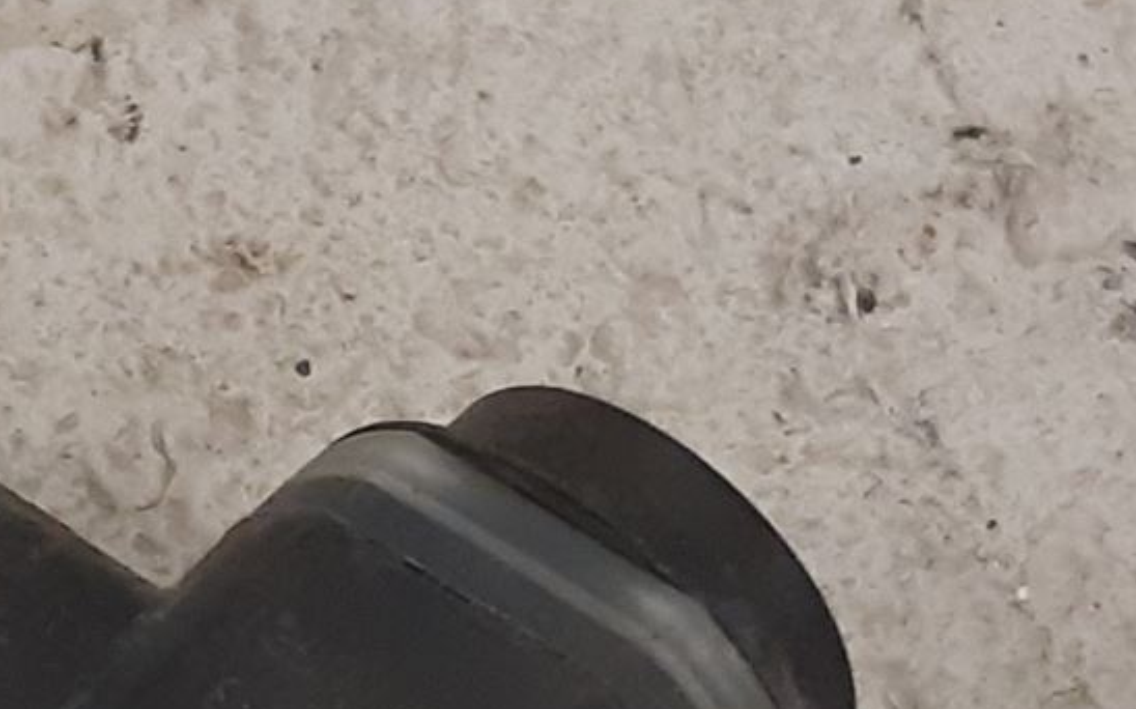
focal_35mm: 103
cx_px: 307
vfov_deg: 12.4
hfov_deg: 20.1
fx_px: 3188
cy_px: 804
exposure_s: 1/50
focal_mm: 3.93
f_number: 1.7
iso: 200
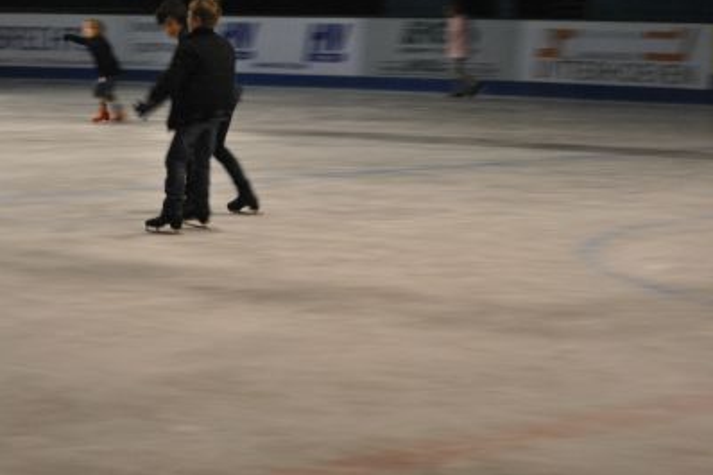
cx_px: 185
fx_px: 2629
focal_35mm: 133
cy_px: 115
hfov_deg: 15.4
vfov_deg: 10.3
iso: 800
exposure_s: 1/30
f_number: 5.6
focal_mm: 55
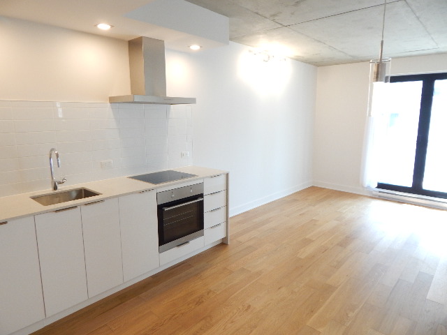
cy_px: 168
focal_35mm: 22
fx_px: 284
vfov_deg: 61.1
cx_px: 224
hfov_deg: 76.4
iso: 180
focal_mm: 4
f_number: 3
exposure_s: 1/30
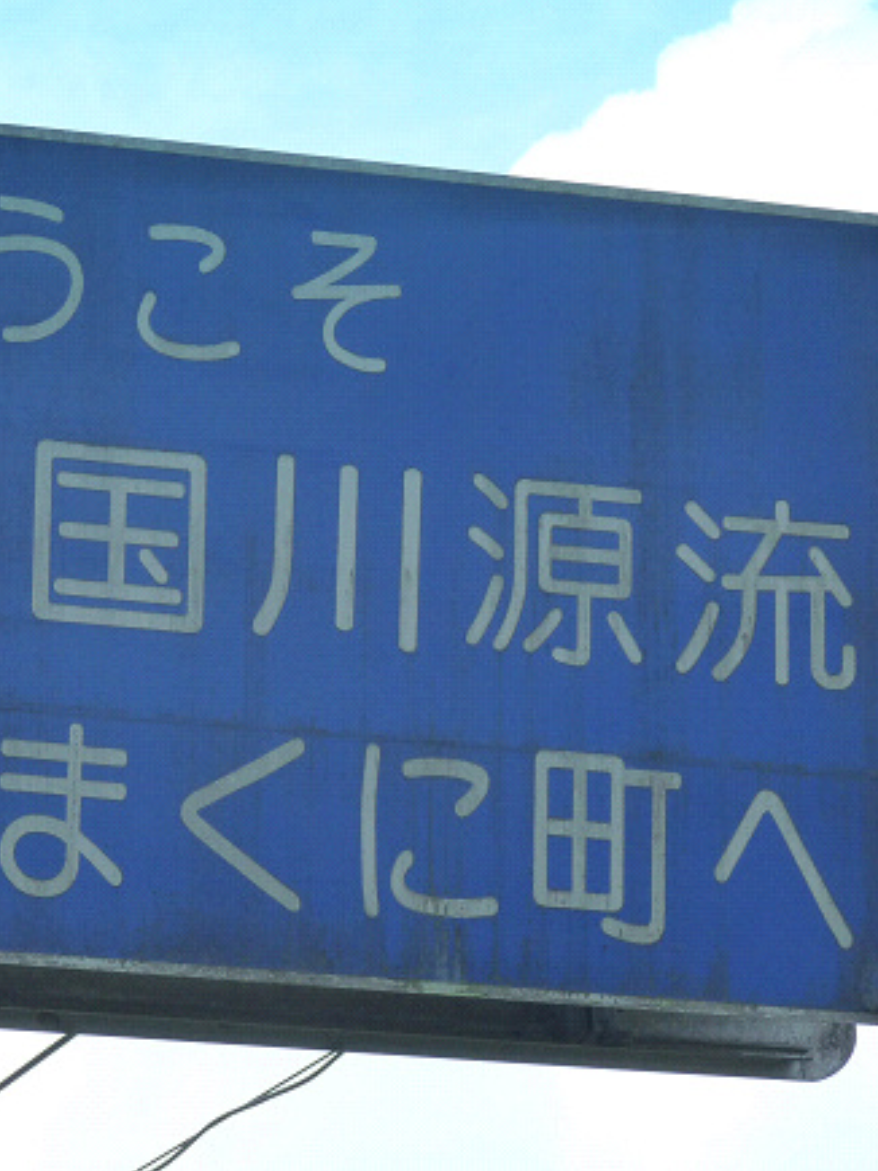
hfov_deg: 6.3
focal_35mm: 236
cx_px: 354
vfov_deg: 8.4
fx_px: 7985
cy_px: 586
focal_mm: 31.2
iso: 250
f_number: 4.5
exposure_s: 1/400
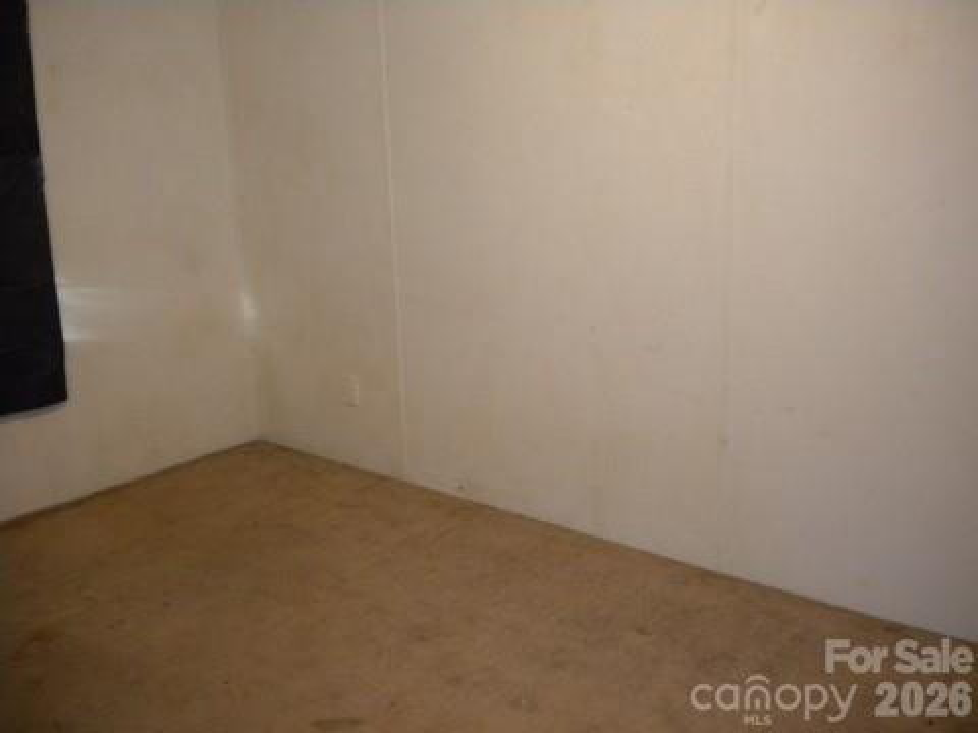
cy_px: 366
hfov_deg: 52.6
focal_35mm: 35
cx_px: 489
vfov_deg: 40.7
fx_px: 989
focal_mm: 6.3
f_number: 3.1
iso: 400
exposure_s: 1/30
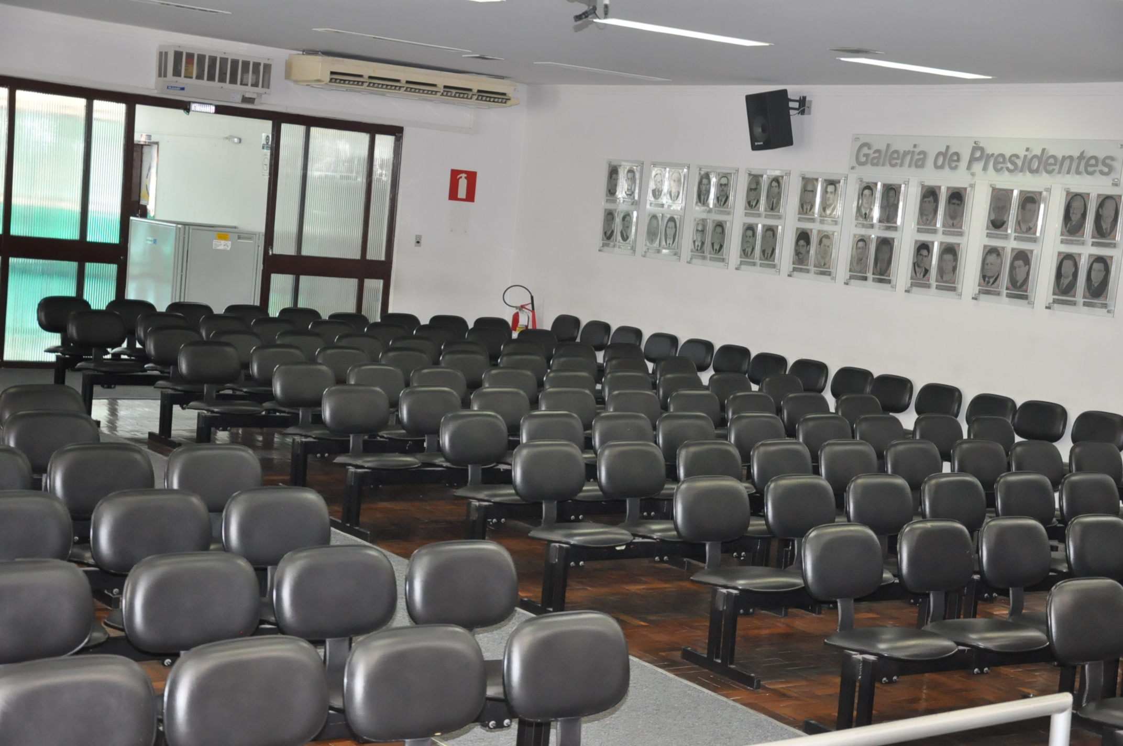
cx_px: 562
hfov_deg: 33.4
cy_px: 373
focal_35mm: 60
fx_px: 1869
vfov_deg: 22.6
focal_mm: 40
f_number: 5
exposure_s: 1/60
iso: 2000
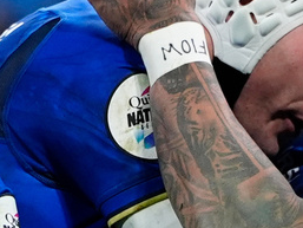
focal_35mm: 506
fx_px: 4431
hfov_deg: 3.9
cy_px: 161
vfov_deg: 2.9
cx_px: 177
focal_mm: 132
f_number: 2
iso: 1250
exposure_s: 1/1600
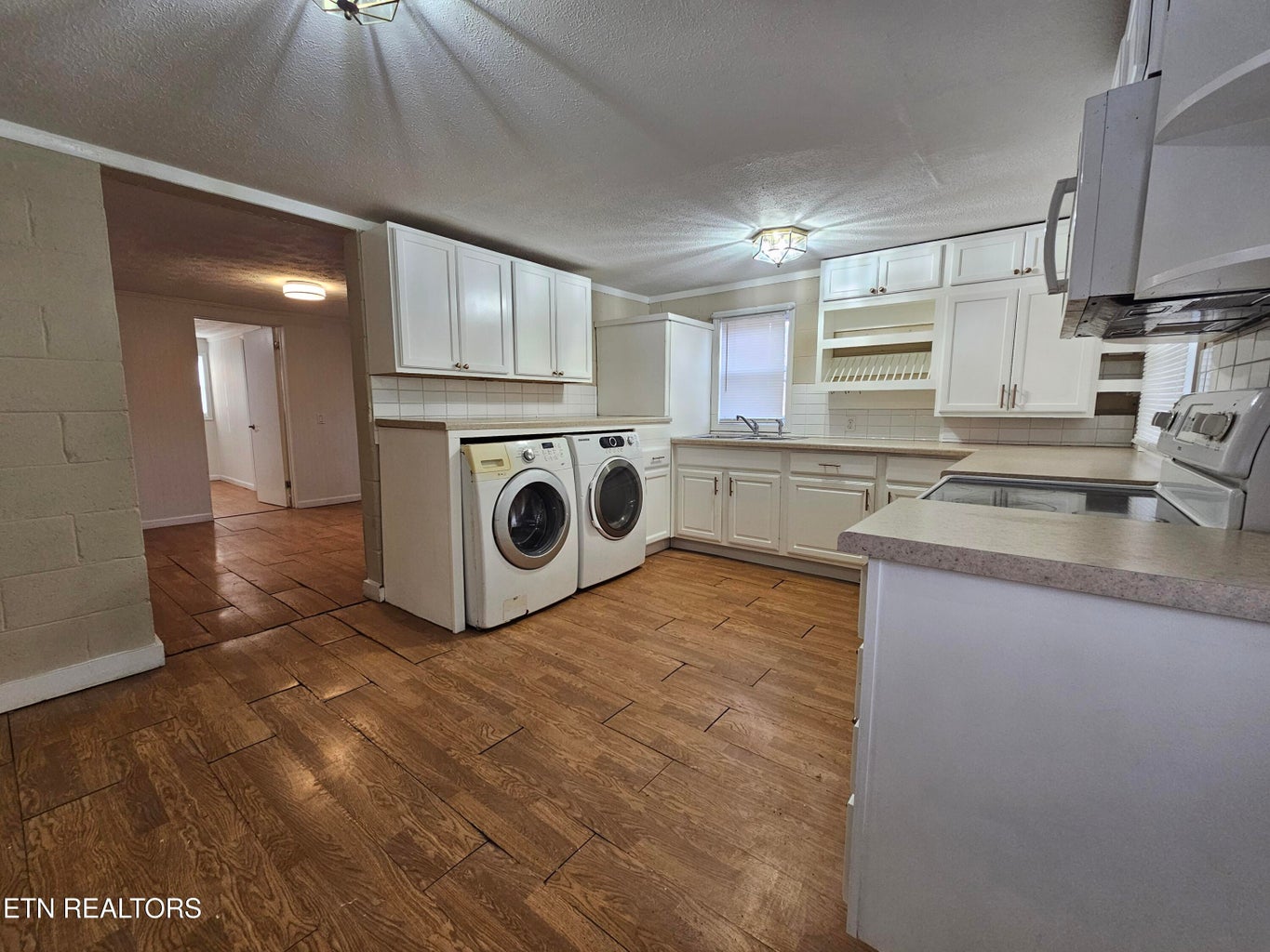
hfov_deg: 106.2
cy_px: 476
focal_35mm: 13
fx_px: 477
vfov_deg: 89.9
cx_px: 635
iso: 160
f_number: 2.2
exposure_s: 1/60
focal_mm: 2.2
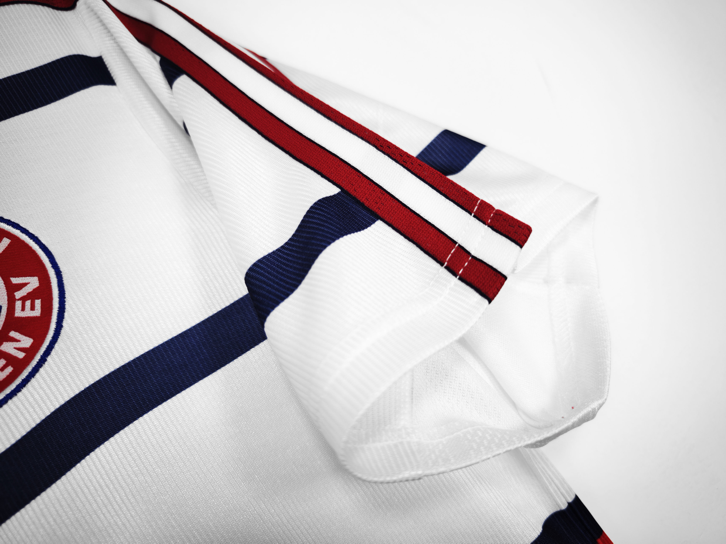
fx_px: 482
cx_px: 363
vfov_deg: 58.9
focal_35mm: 23
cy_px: 272
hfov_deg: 73.9
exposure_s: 1/100
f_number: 1.75
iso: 116
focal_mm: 8.67
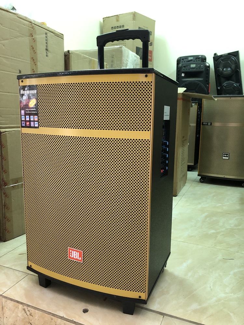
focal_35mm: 28
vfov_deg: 63.4
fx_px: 263
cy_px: 162
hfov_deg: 49.7
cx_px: 122
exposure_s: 1/17
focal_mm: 3.99
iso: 80
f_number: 1.8
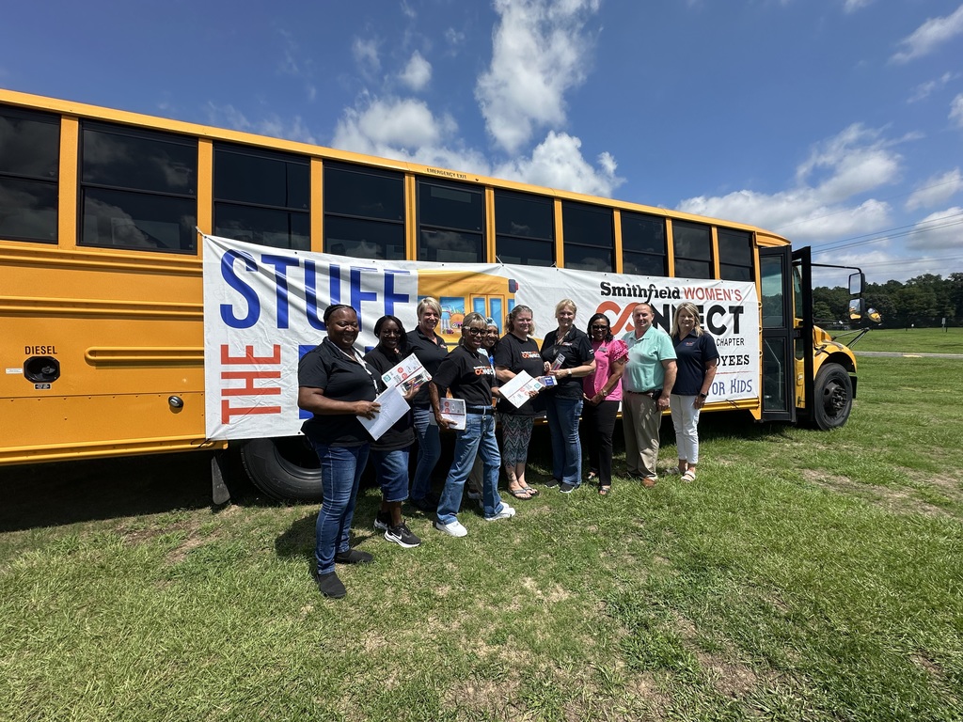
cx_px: 482
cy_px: 361
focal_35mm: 14
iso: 50
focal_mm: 2.22
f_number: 2.2
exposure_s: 1/2959
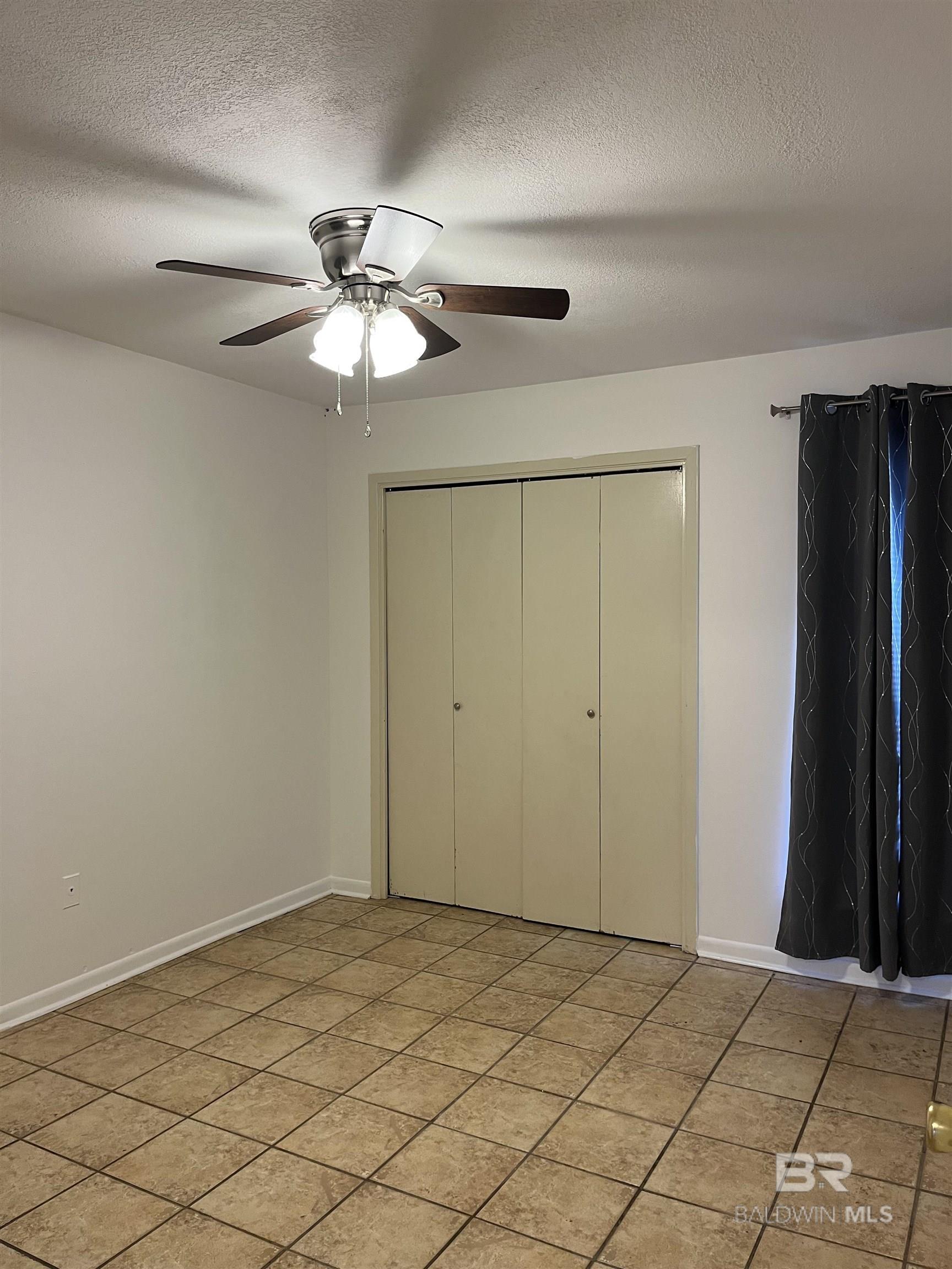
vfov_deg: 67.3
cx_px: 476
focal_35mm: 26
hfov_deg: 53.1
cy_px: 634
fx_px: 953
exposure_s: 1/60
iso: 100
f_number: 1.6
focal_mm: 5.1
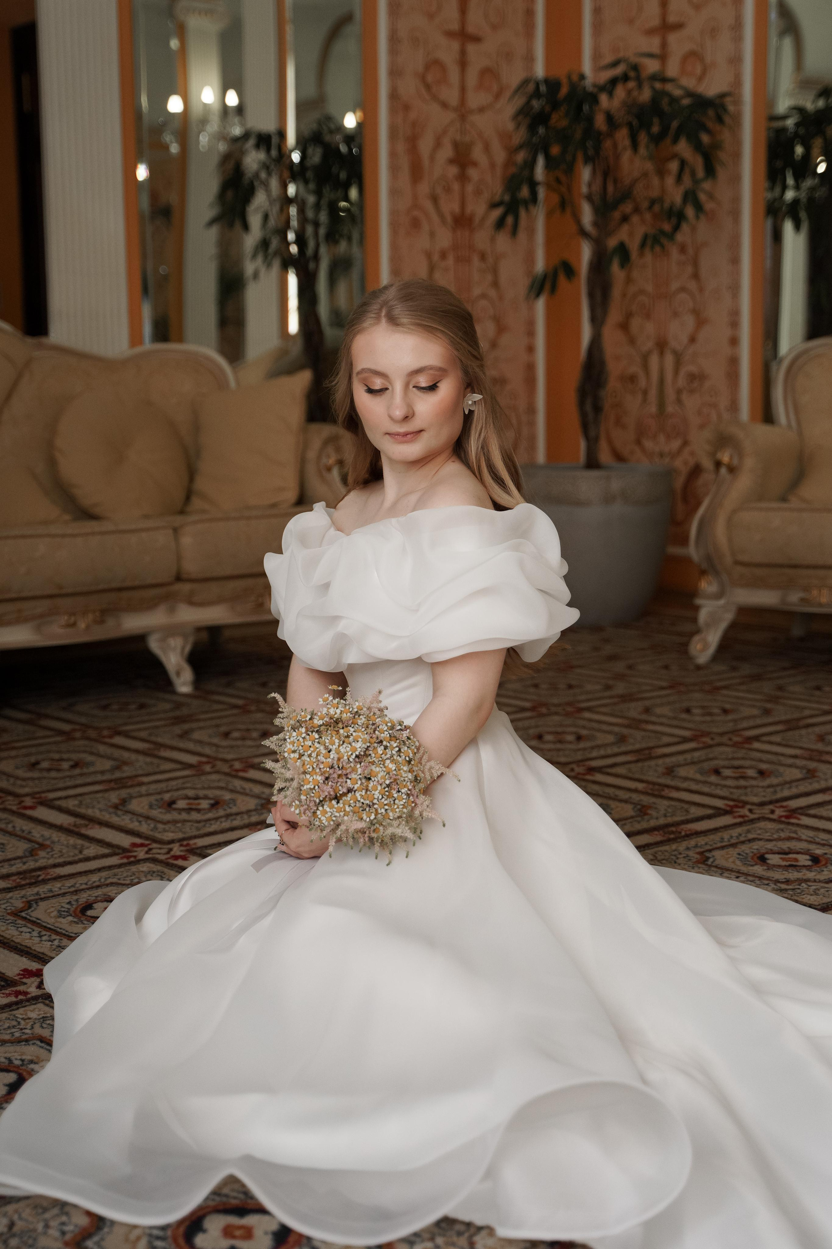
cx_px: 416
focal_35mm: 48
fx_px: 1664
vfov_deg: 41.1
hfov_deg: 28.1
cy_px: 624
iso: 1000
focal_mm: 48
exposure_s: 1/2000
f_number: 2.8
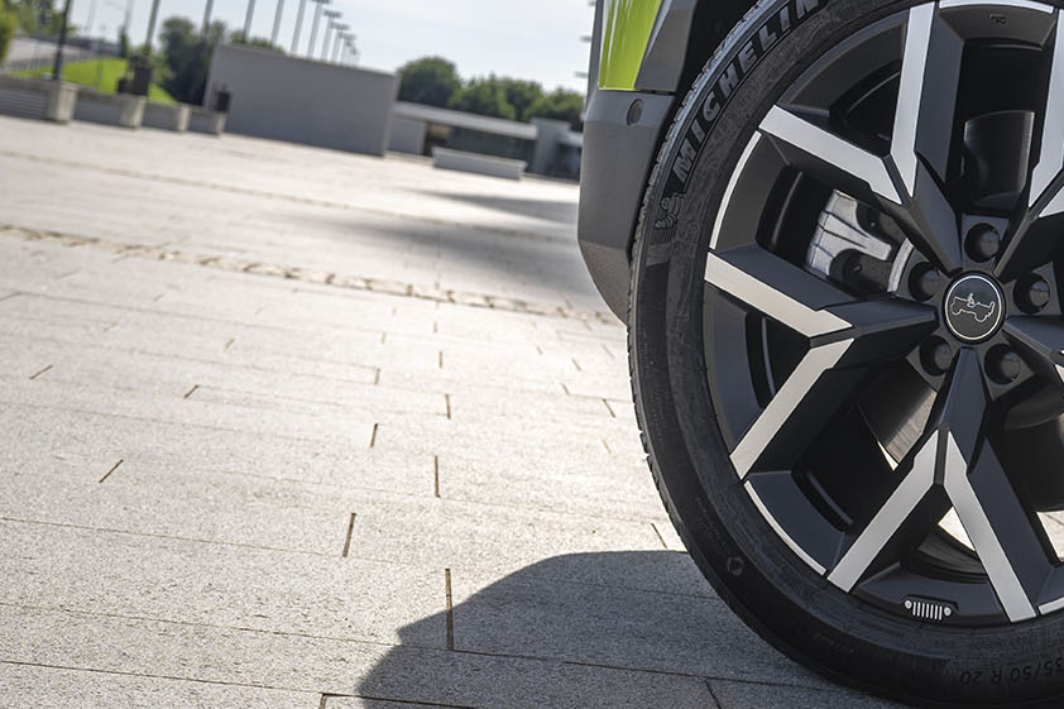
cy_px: 155
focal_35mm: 80
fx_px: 2364
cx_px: 1221
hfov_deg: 23.5
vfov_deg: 16.9
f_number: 6.3
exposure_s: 1/200
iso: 64
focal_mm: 34
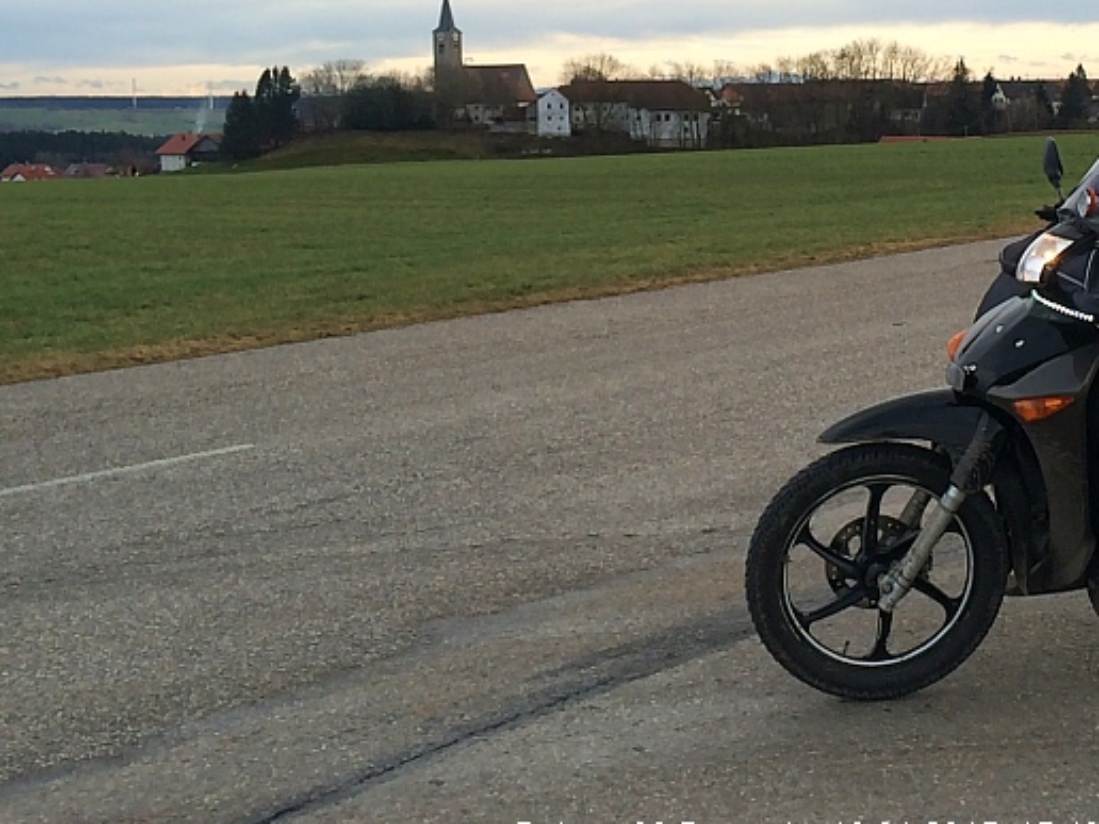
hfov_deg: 40.7
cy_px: 226
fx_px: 1429
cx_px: 843
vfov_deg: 31.7
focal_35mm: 45
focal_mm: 4.15
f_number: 2.2
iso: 32
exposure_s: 1/403
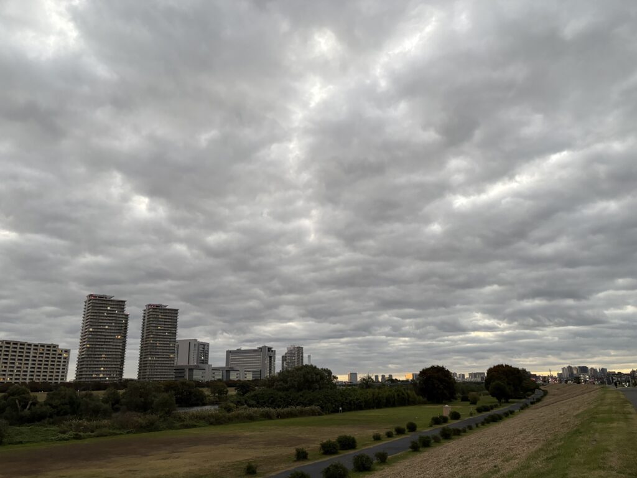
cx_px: 318
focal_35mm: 26
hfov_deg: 67.3
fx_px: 478
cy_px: 239
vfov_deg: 53.1
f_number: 1.6
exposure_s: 1/60
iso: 250
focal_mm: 5.96
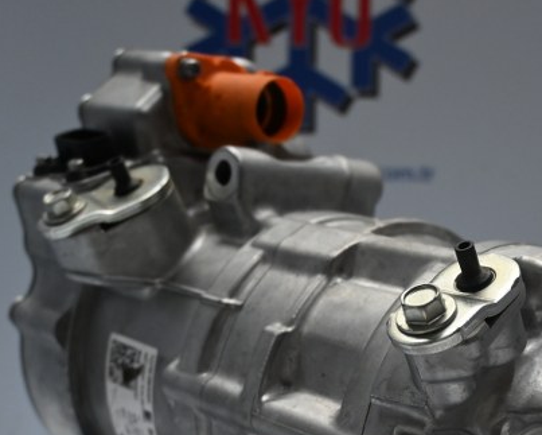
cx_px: 316
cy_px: 355
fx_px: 1076
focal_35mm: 67
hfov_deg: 28.2
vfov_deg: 22.5
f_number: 4.2
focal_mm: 24
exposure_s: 1/125
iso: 720
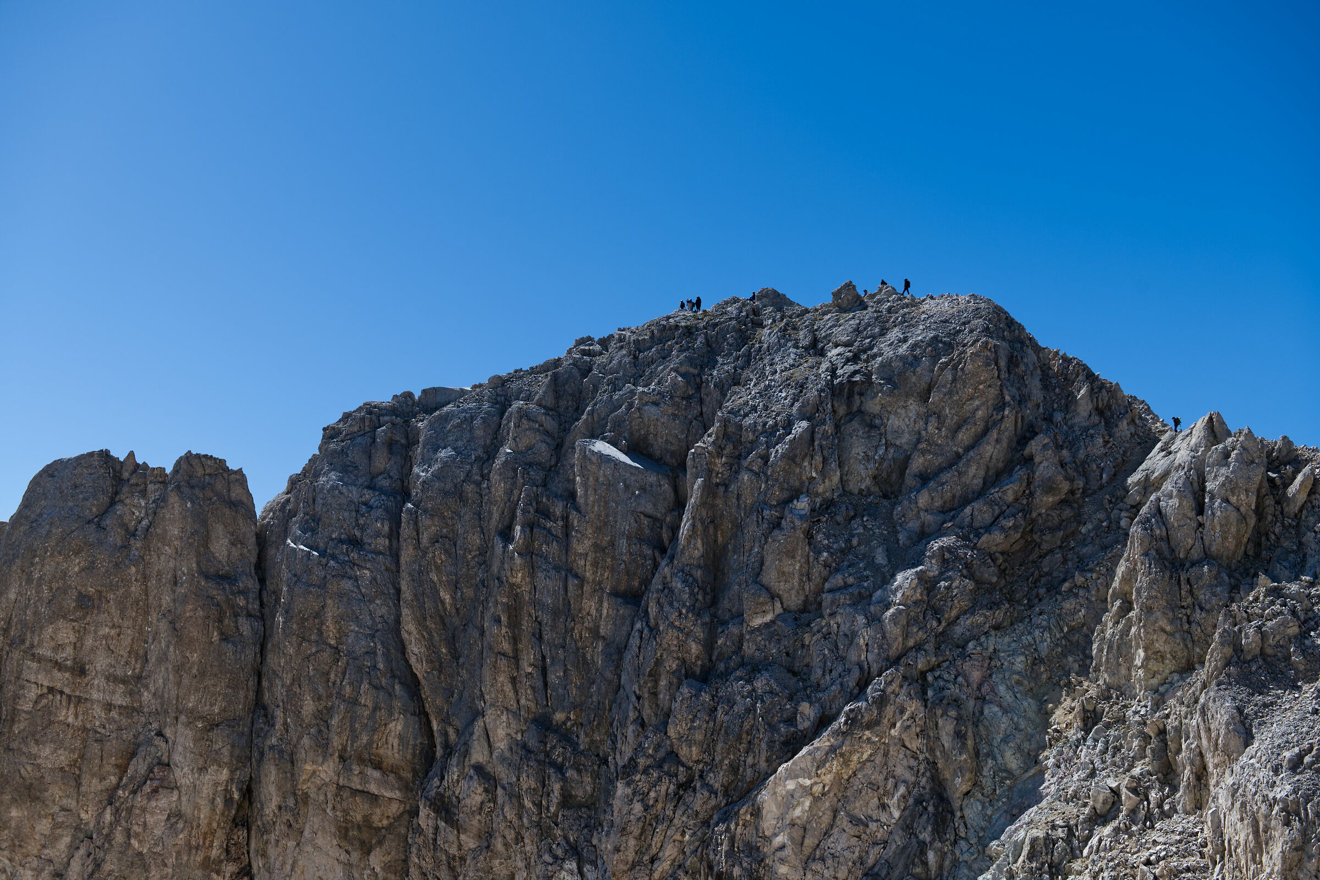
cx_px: 660
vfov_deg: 28.1
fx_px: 1760
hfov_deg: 41.1
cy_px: 440
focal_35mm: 48
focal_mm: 48
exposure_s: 1/640
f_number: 5.6
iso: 100
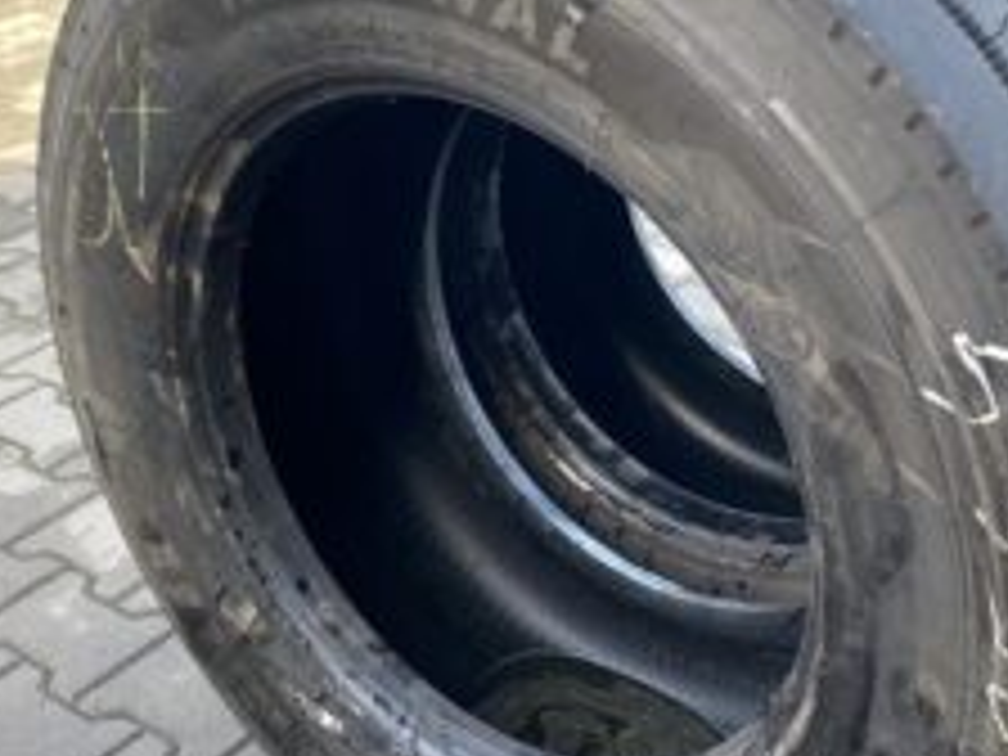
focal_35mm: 50
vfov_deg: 29.1
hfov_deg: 38.1
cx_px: 572
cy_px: 362
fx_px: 1456
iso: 32
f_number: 1.8
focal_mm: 4.25
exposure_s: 1/123
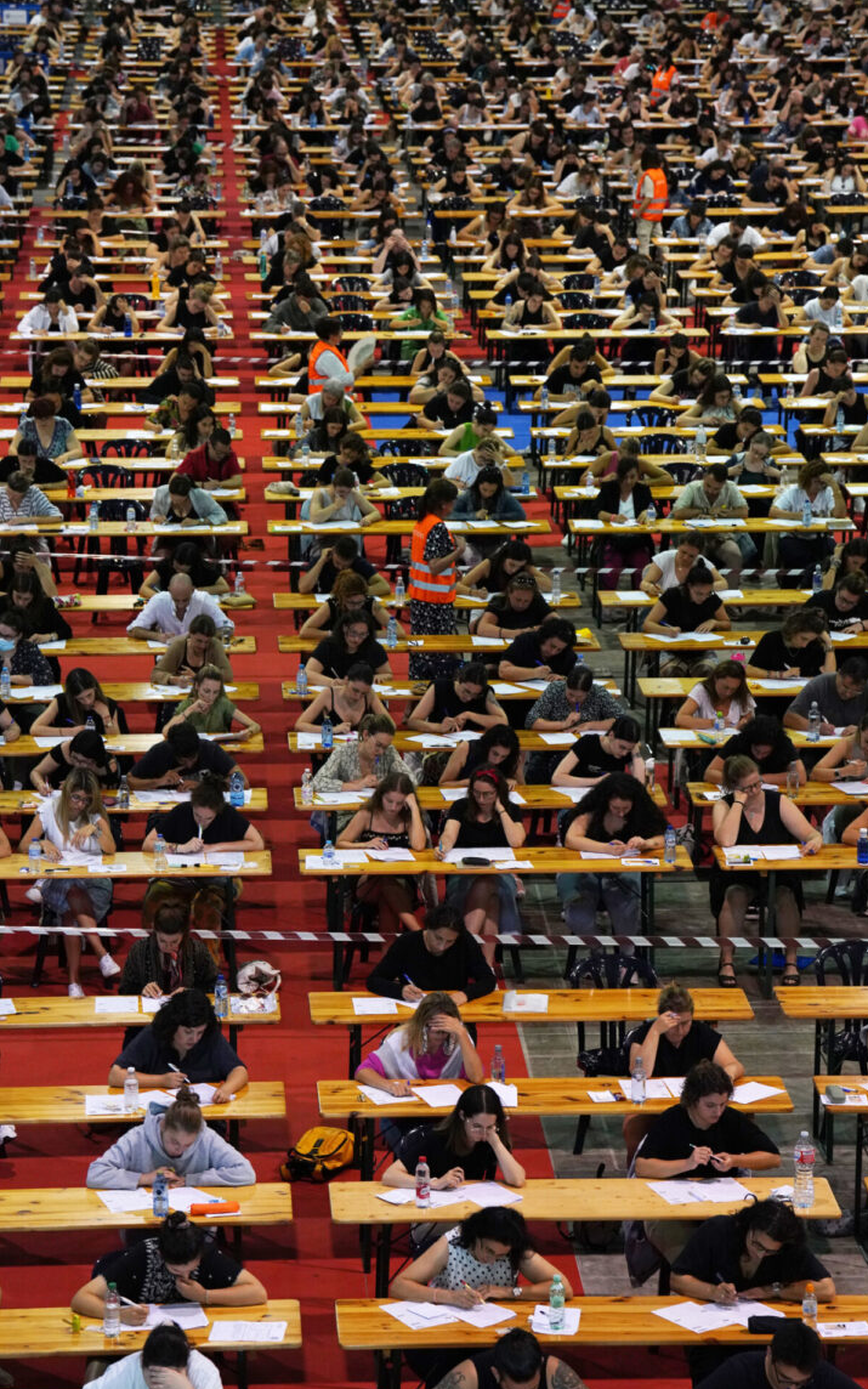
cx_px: 418
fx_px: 4466
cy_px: 694
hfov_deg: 11.1
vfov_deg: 17.7
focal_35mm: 118
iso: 2500
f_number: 5.6
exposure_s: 1/125
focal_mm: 115
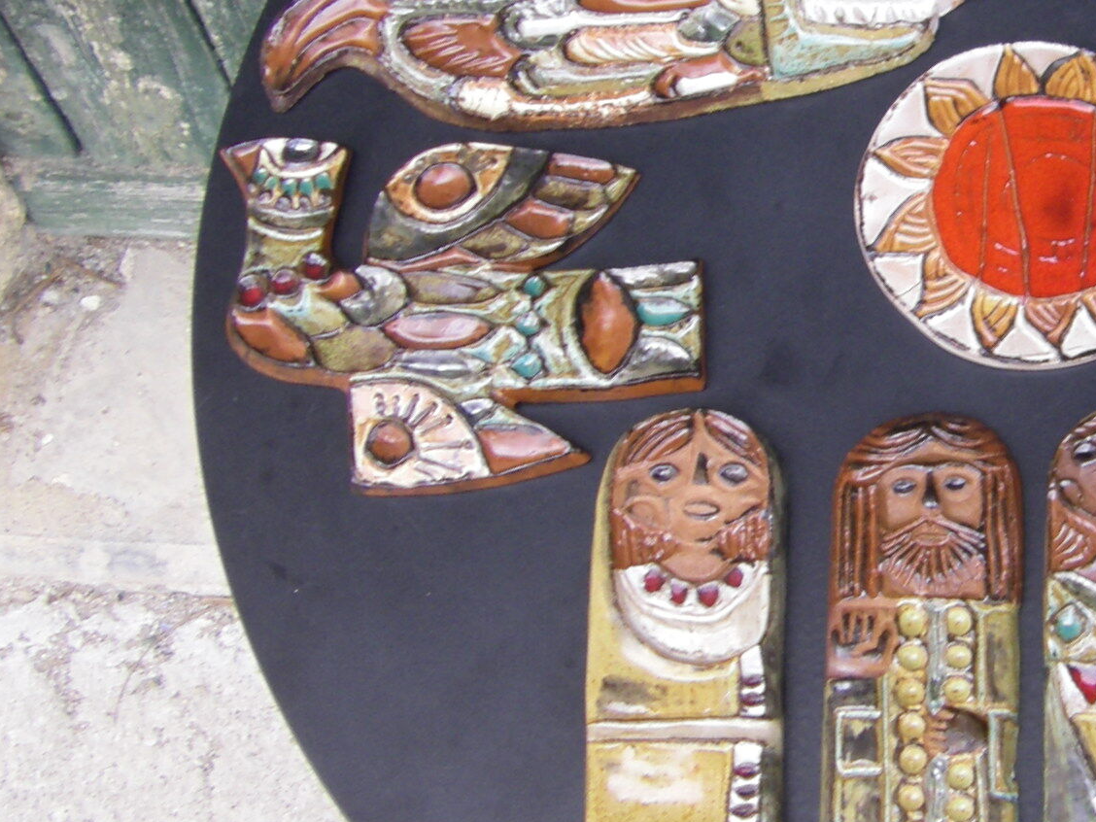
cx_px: 1100
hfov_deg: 17.5
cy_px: 303
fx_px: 3483
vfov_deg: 13.4
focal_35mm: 110
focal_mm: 6.3
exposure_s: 1/50
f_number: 3.5
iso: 64
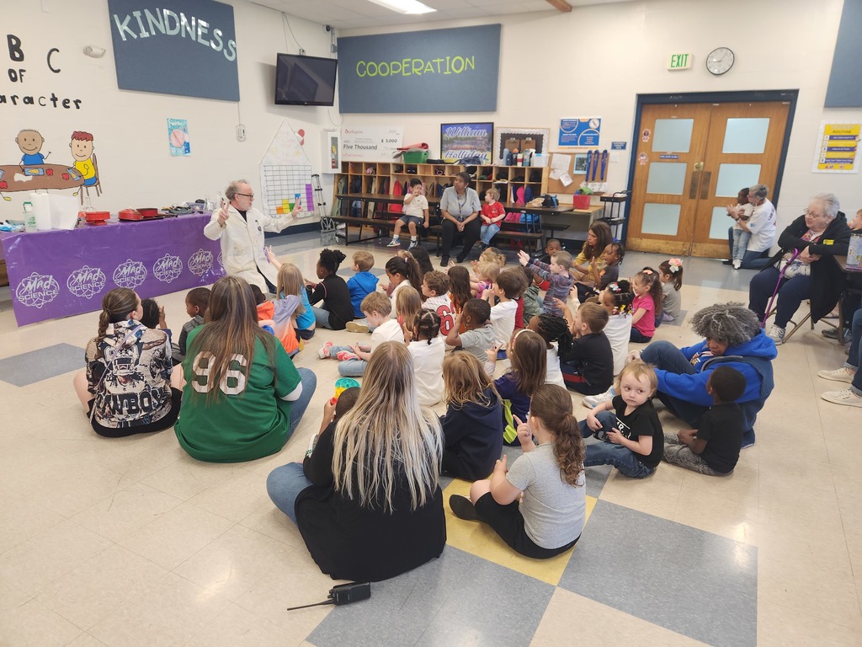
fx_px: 573
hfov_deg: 73.9
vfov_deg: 58.9
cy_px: 324
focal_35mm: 23
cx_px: 431
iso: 160
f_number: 1.8
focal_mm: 5.4
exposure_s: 1/120
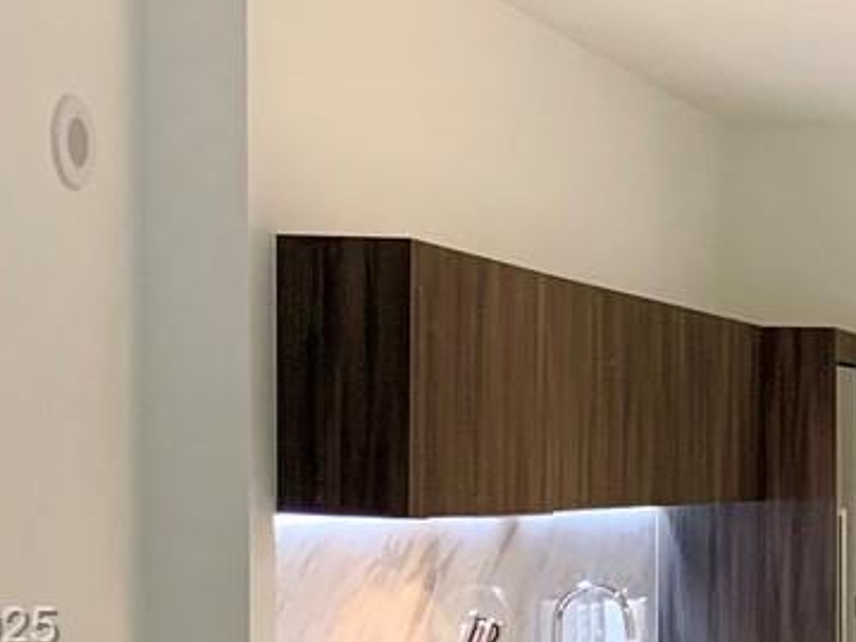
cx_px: 1202
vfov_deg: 12.6
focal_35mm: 116
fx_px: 2868
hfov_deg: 15.9
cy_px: 630
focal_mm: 4.25
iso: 100
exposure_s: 1/60
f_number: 1.8
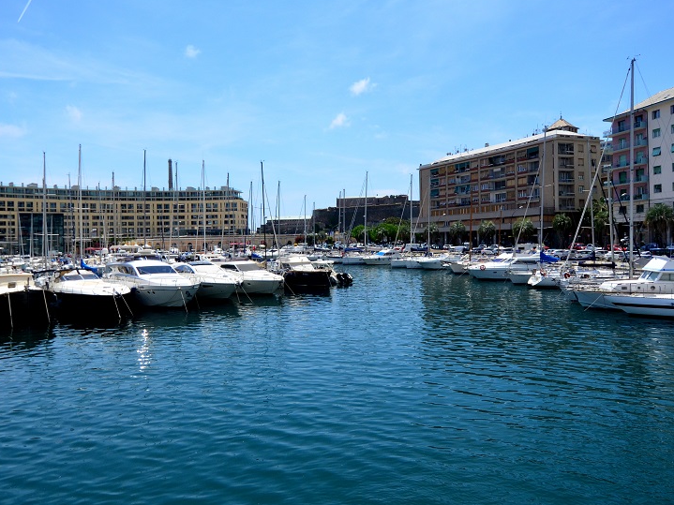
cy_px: 228
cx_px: 320
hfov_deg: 71.6
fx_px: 467
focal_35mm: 24
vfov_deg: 56.7
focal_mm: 12
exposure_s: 1/8000
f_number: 4.5
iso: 720
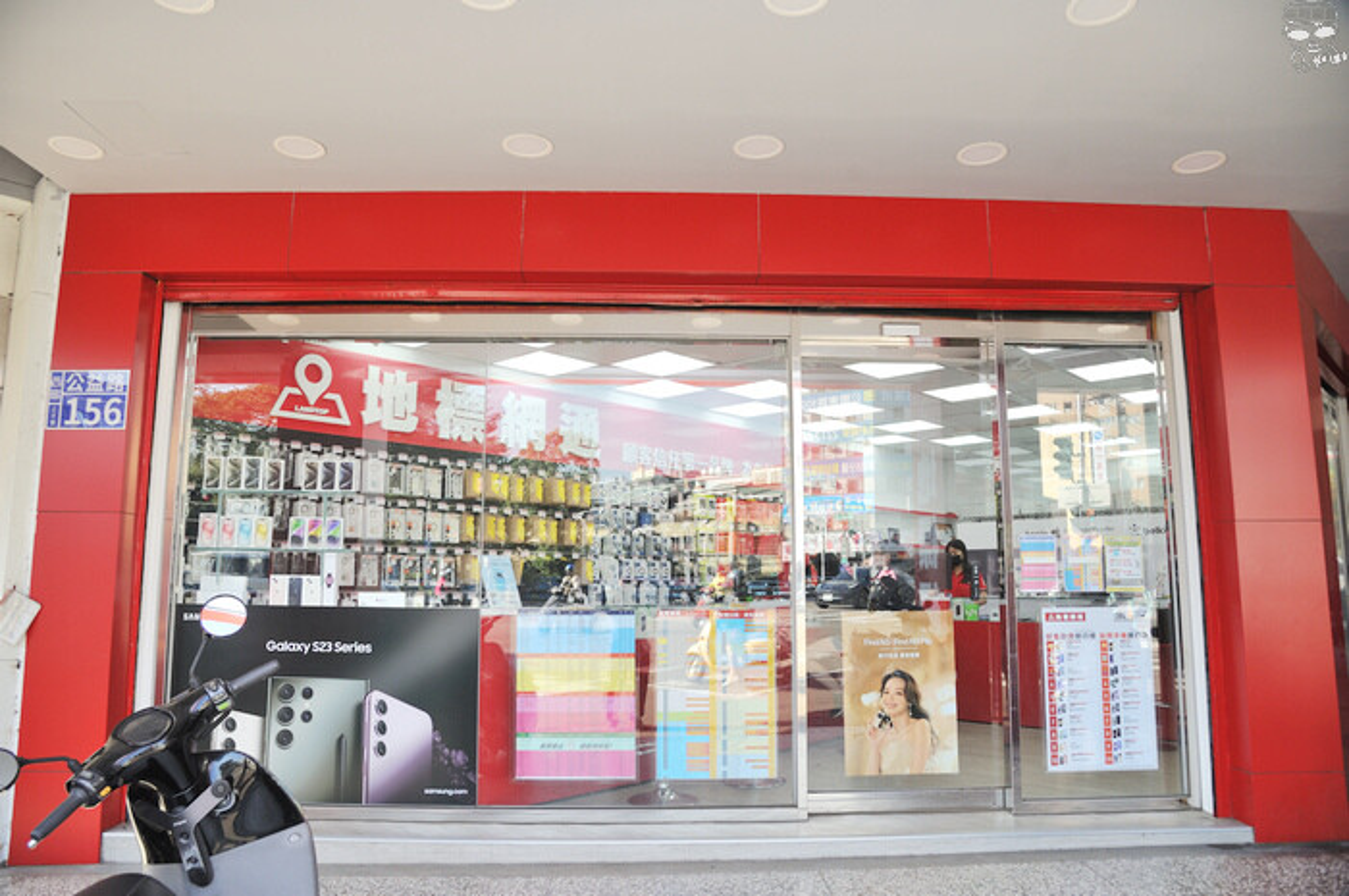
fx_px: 898
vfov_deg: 53.0
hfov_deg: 73.8
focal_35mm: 24
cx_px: 674
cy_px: 448
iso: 400
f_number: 5.6
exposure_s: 1/250
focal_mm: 24
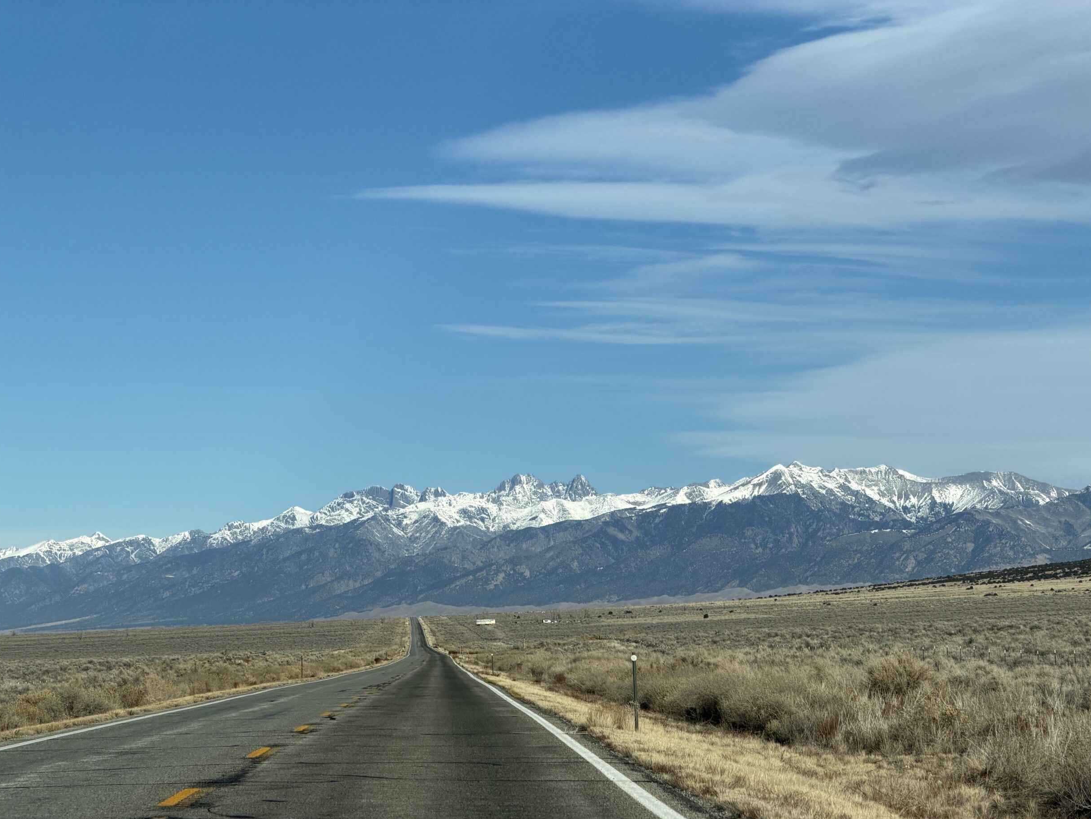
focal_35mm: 105
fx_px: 3310
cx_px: 567
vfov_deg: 14.1
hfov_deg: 18.7
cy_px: 429
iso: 20
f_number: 2.8
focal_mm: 16.89
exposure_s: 1/853
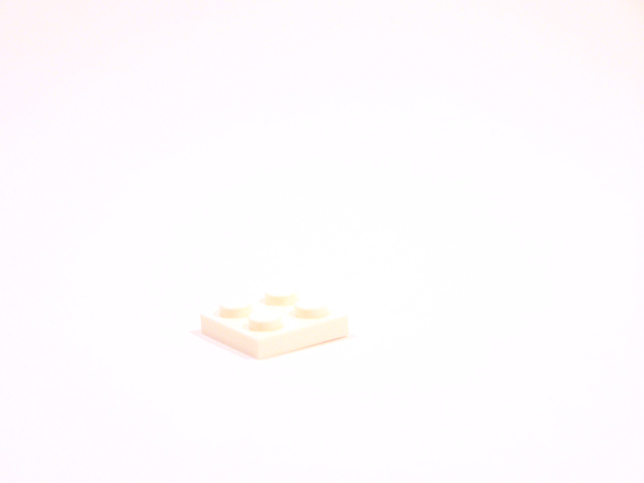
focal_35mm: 128
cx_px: 322
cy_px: 242
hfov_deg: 15.4
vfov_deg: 11.6
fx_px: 2381
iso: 400
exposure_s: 1/60
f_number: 3.2
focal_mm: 21.2
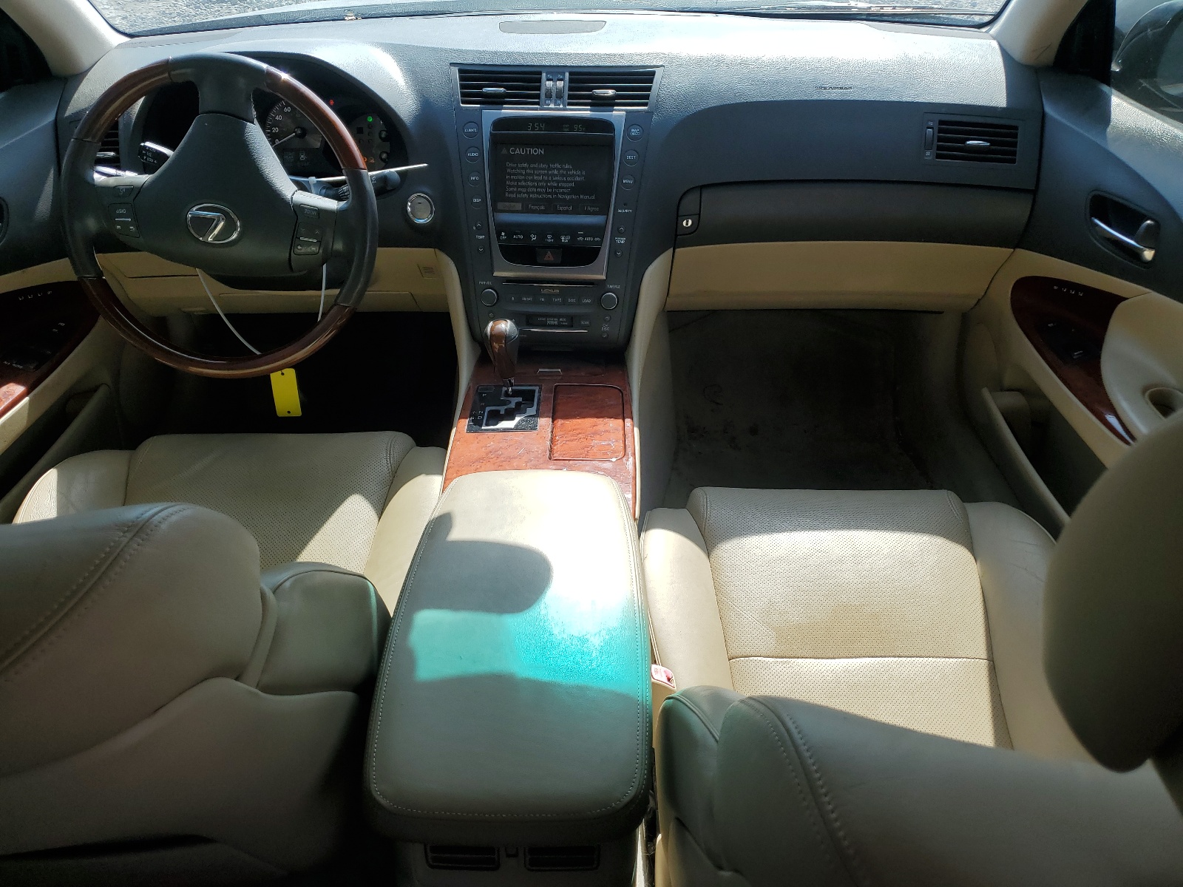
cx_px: 592
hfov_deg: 67.3
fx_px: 889
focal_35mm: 26
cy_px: 444
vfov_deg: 53.1
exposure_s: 1/1250
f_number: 1.5
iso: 50
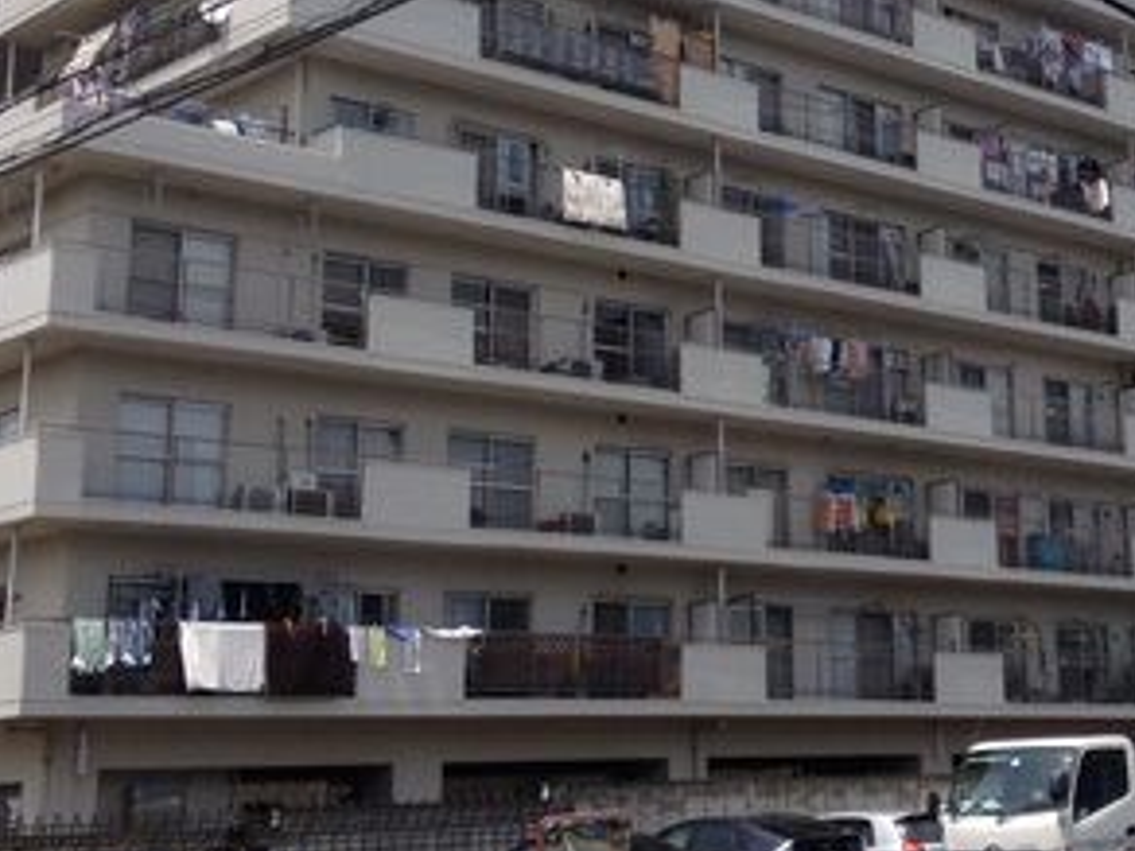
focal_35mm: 72
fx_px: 2361
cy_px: 221
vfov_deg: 20.3
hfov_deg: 26.5
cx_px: 902
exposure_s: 1/1905
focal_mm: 4.28
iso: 50
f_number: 2.4
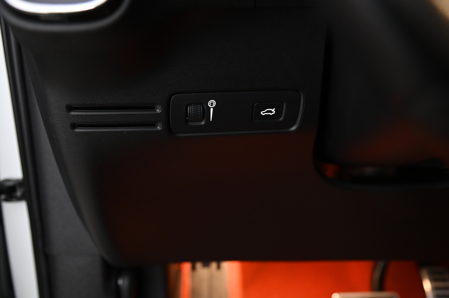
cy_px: 149
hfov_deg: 50.7
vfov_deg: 35.0
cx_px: 224
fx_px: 474
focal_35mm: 38
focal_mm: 38
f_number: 4
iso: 2000
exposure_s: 1/10
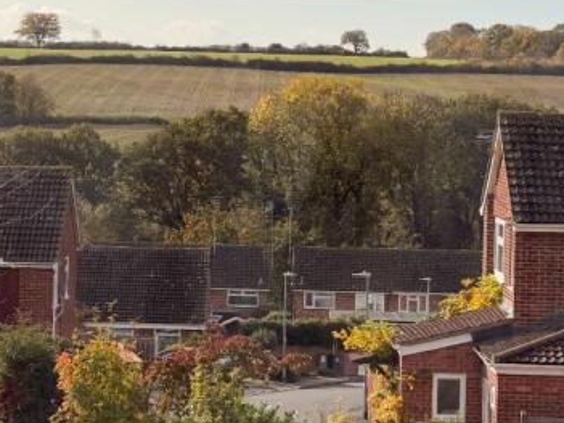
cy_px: 125
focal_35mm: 166
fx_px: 2704
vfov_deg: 8.9
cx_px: 152
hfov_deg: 11.9
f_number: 2.8
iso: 20
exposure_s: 1/658
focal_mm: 16.89
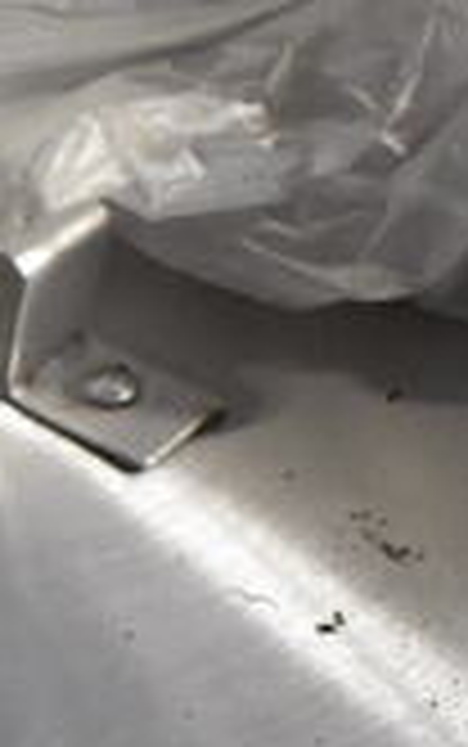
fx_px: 2058
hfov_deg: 11.8
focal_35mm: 101
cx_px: -436
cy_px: 774
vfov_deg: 19.9
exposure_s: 1/125
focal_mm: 18
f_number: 3.5
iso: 5000
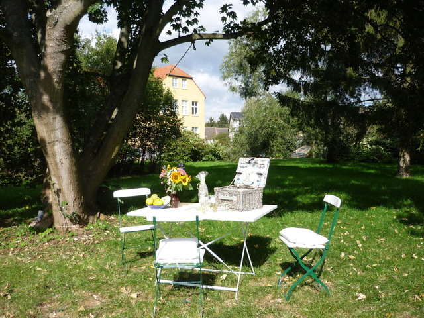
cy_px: 159
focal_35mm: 33
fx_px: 404
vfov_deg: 42.9
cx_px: 212
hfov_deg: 55.4
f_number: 2.8
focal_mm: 5.5
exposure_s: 1/1000
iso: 100
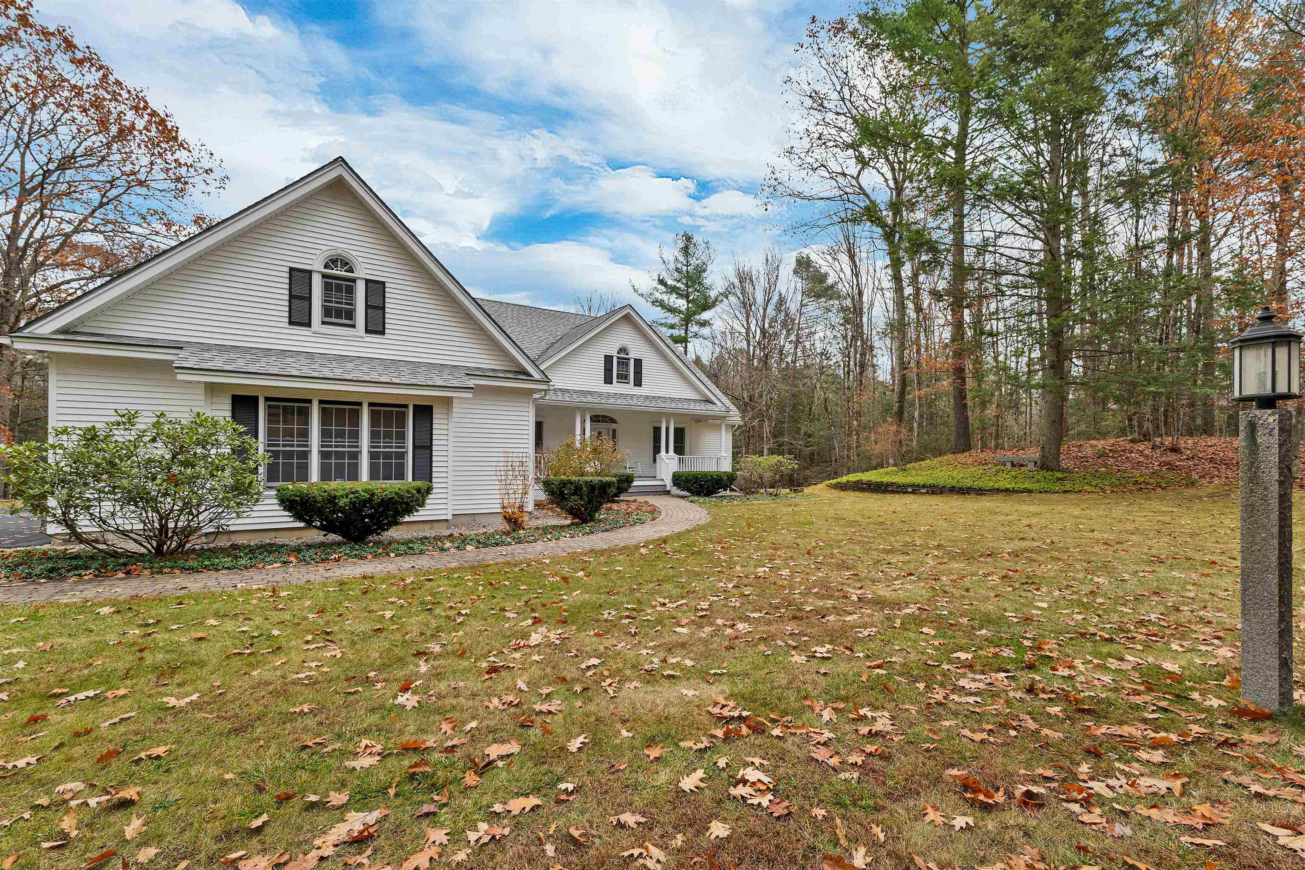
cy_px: 435
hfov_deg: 104.3
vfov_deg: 81.2
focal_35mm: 14
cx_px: 652
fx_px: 507
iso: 400
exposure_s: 1/60
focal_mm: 14
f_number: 8
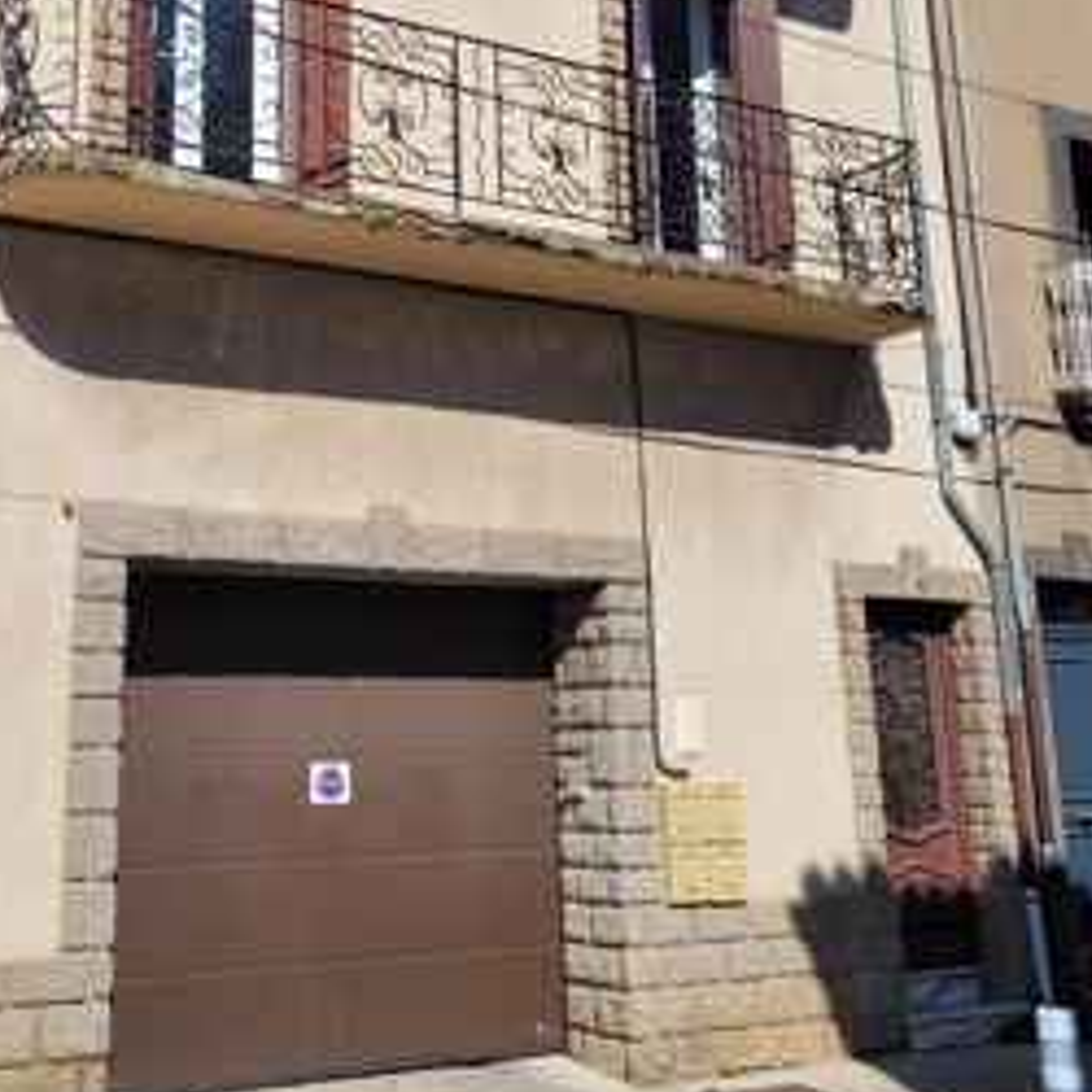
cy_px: 288
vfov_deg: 34.0
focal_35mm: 49
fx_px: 1749
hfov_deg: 34.3
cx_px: 360
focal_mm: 5.4
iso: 40
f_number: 1.8
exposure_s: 1/4120
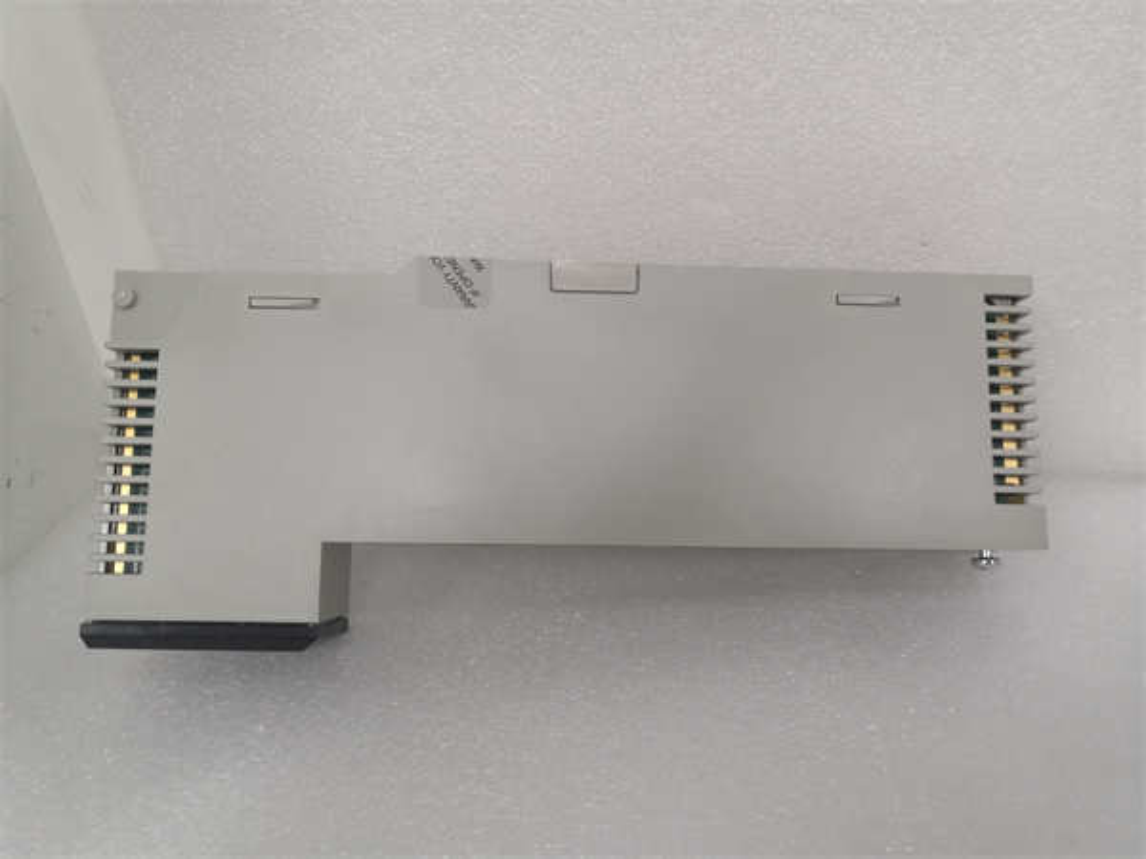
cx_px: 573
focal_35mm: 27
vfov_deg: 51.4
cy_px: 430
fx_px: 894
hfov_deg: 65.3
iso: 125
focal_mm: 3.95
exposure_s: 1/33.3
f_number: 1.8
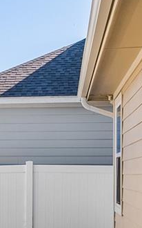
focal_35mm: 95
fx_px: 589
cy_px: 186
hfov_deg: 13.3
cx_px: -44
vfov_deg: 21.6
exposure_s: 1/1000
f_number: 8
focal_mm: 10
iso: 160
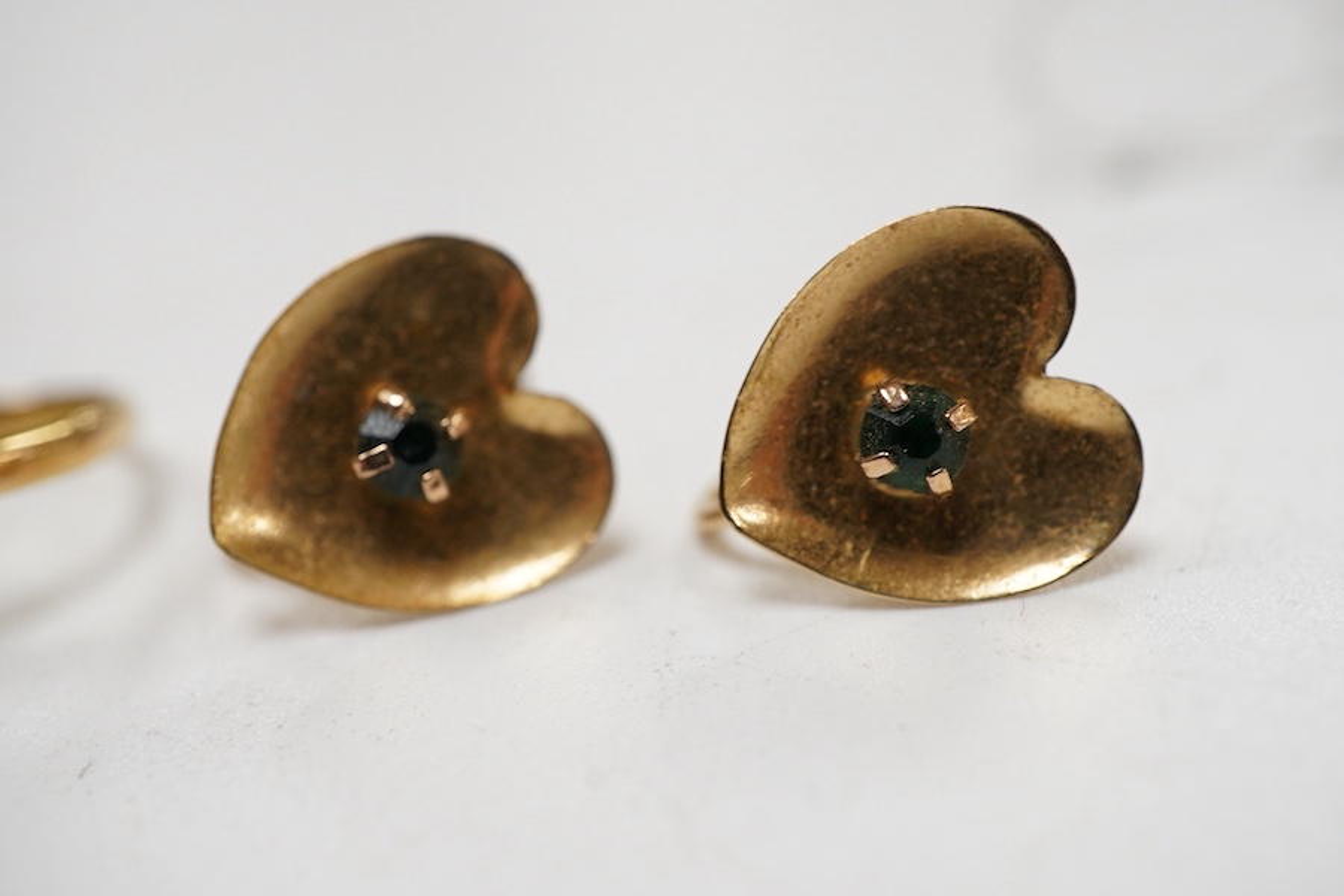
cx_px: 672
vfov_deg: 29.9
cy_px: 448
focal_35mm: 45
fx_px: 1680
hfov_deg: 43.6
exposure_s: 1/125
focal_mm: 30
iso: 1250
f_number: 11
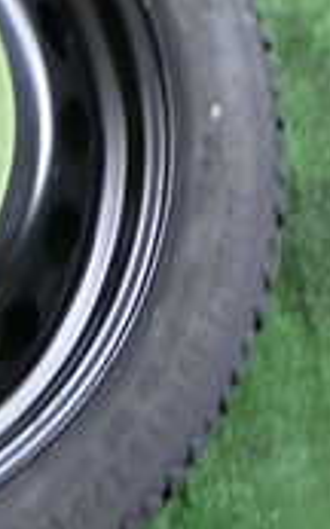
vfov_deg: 18.9
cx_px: -342
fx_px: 1584
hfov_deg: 10.8
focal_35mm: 110
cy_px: 168
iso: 200
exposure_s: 1/50
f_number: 2.3
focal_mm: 5.4
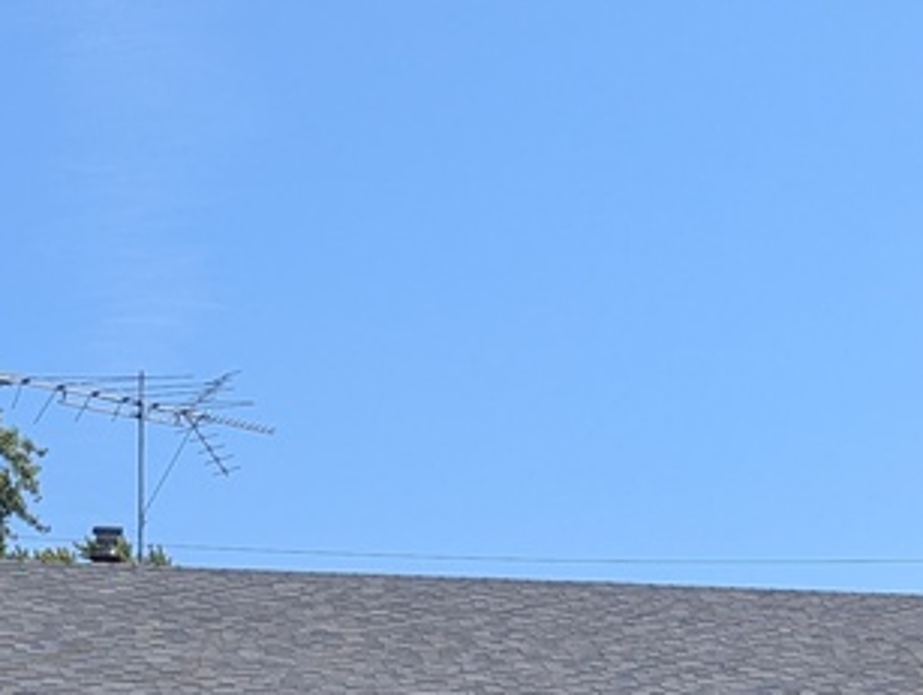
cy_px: 815
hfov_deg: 17.4
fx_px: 2990
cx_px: 716
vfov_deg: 12.9
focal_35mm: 112
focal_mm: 6.81
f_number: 1.85
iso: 49
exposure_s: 1/2179
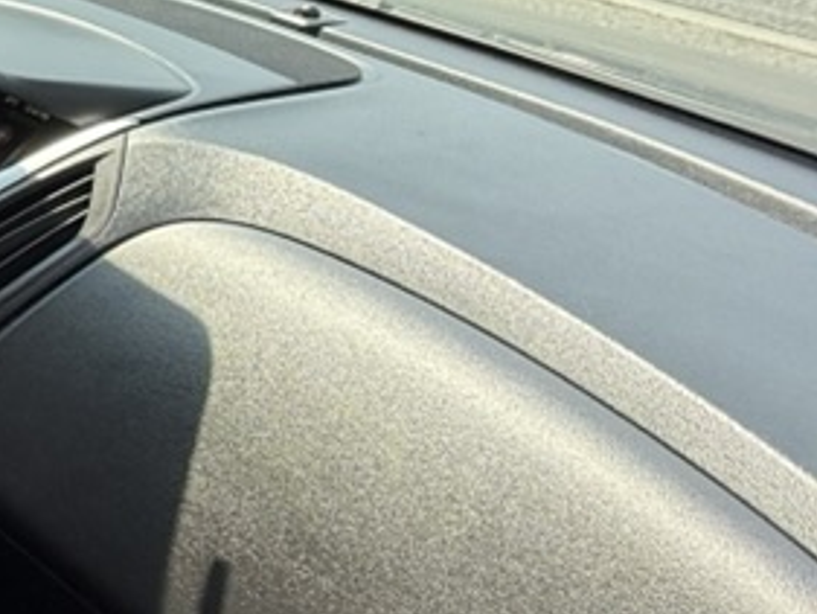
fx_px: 1204
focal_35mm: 51
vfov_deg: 28.5
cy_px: 230
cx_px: -669
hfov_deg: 21.9
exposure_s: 1/315
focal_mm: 2.22
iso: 50
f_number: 2.2
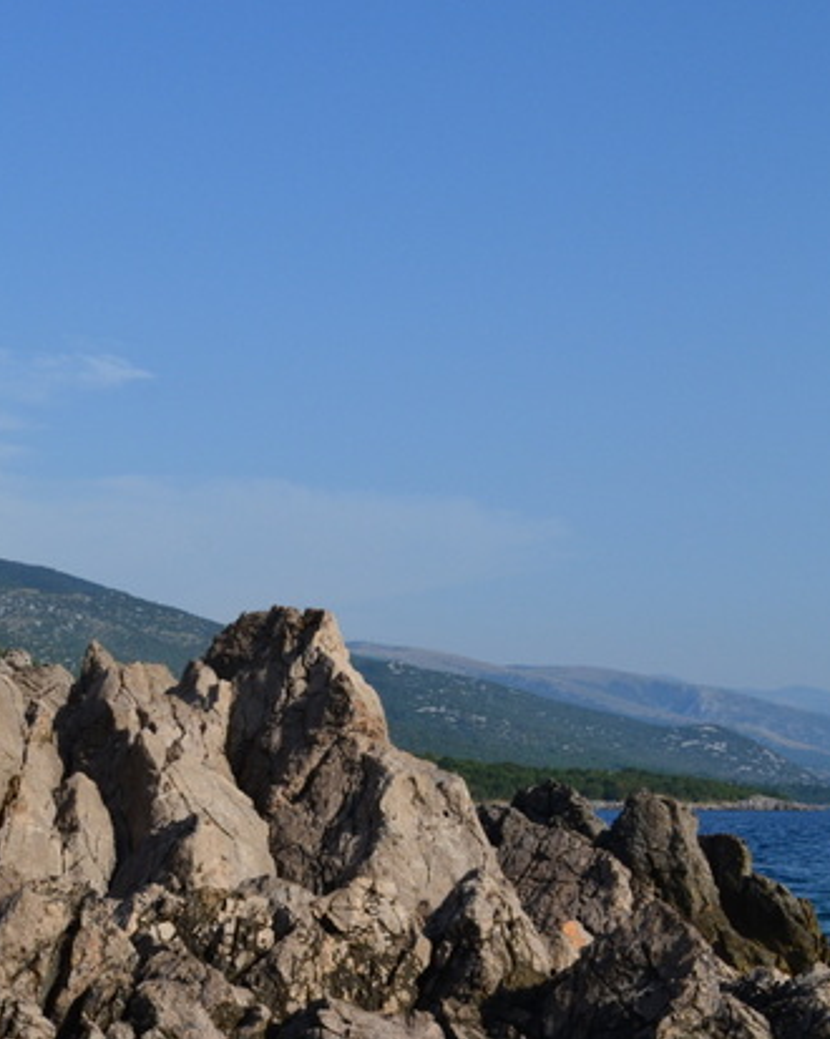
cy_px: 664
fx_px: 2182
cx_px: -138
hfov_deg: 20.3
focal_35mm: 71
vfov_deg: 26.7
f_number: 11
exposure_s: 1/400
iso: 400
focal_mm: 26
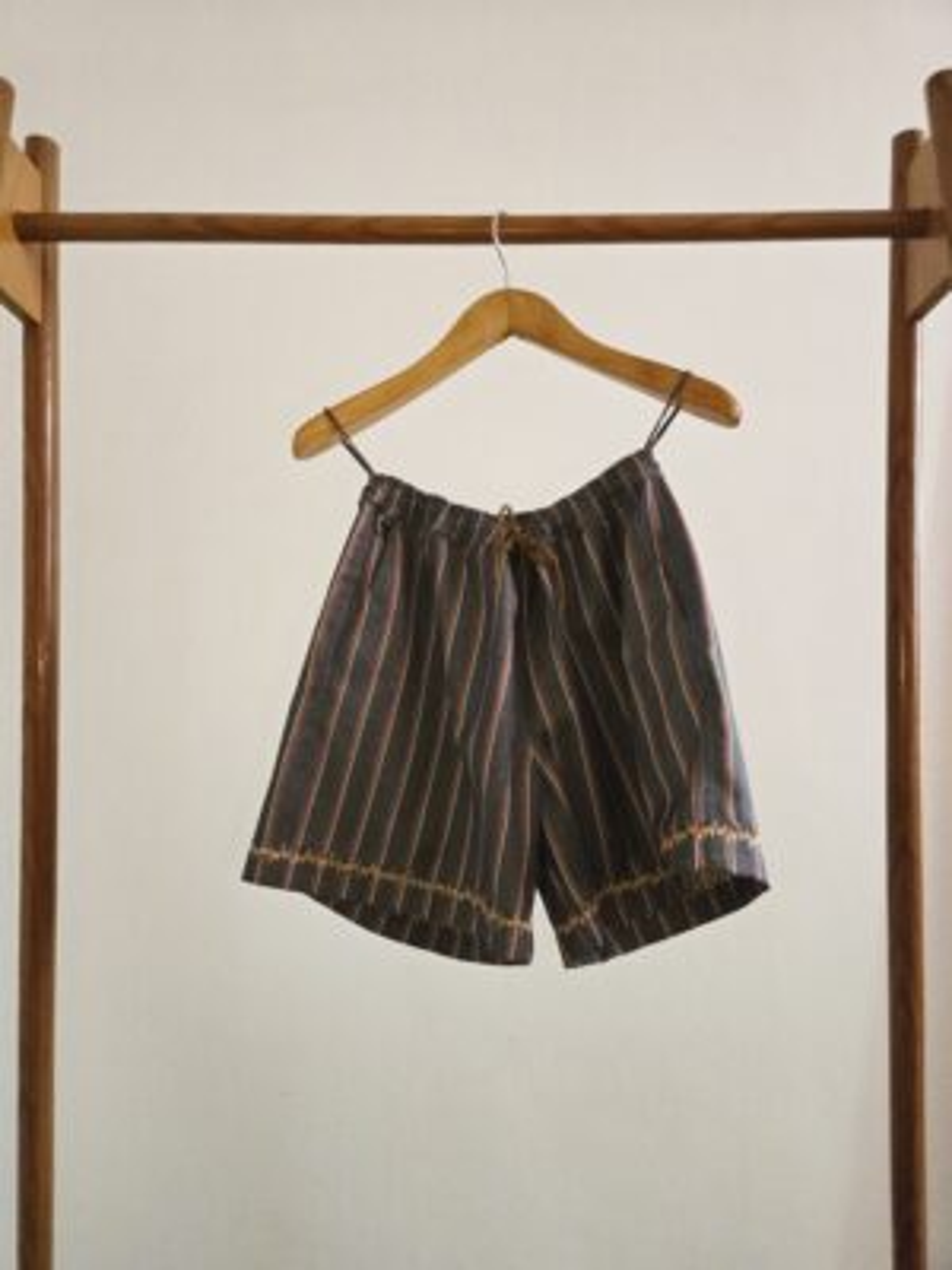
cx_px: 476
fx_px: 843
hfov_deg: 58.9
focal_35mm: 23
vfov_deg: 73.9
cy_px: 635
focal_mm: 5.4
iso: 1600
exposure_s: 1/100
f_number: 1.8
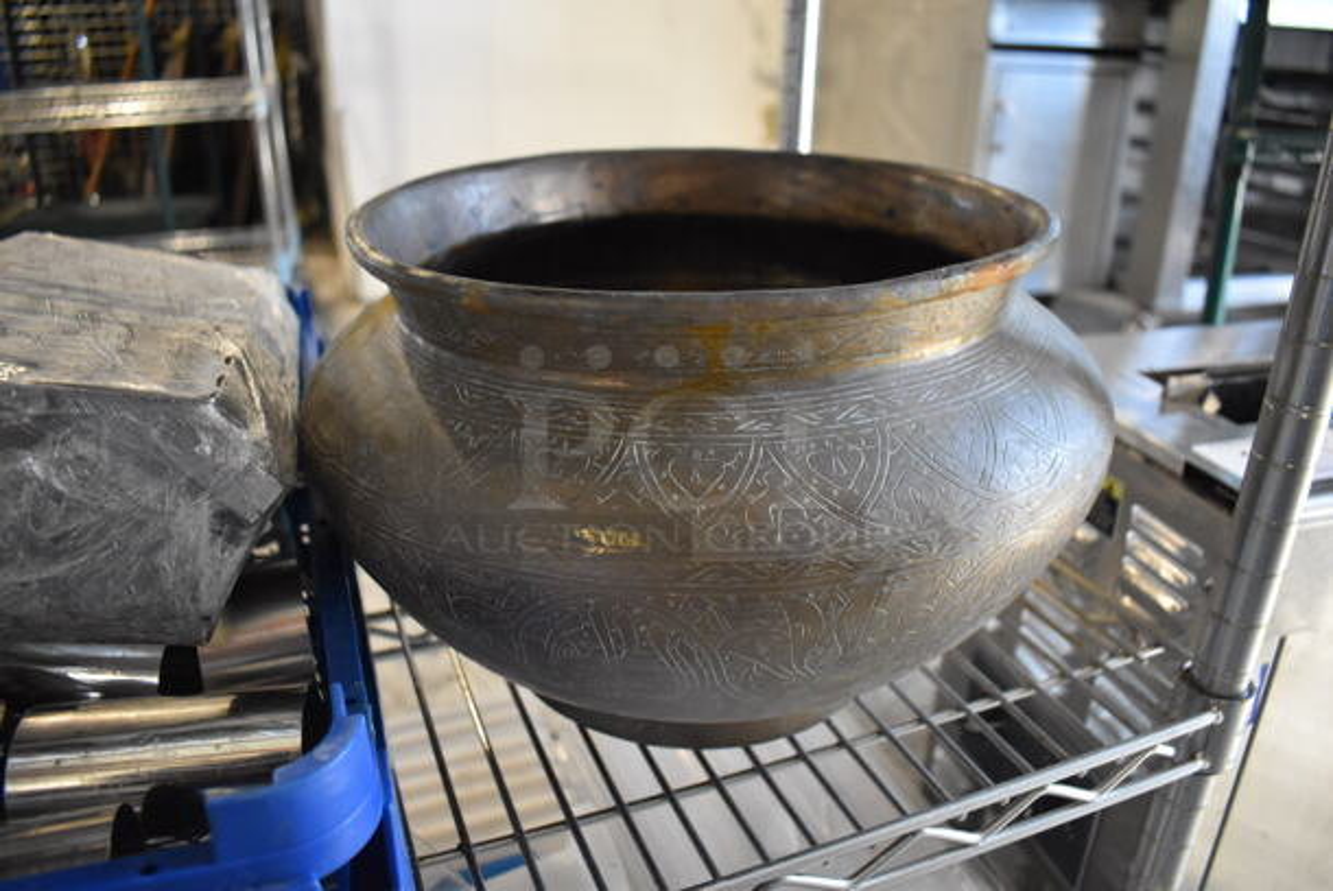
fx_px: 1001
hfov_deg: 67.3
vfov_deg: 48.0
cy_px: 446
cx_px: 666
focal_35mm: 27
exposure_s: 1/125
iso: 2200
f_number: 3.5
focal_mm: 18
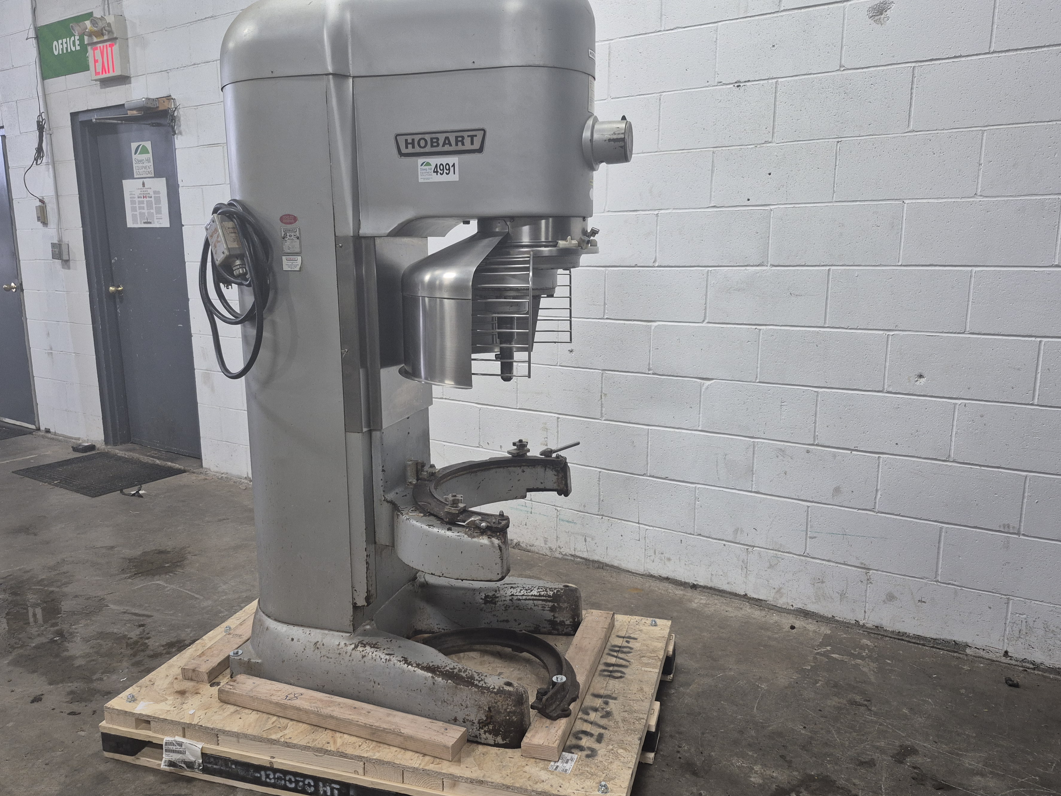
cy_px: 411
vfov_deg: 53.1
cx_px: 498
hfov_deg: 67.2
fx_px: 797
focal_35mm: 26
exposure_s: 1/120
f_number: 1.8
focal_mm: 5.4
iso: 250
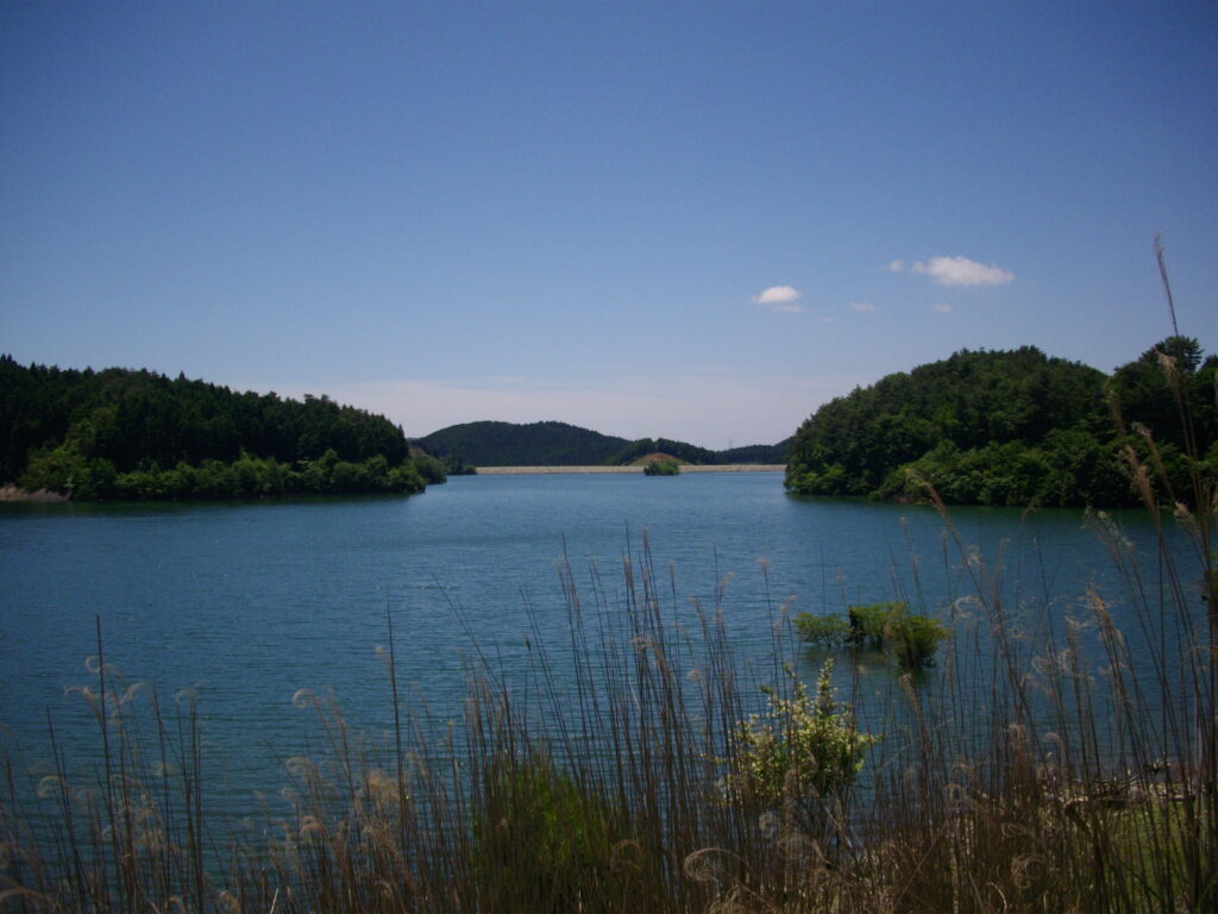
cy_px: 457
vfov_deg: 38.7
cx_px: 609
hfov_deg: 50.1
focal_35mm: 37
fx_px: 1302
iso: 100
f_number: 5.6
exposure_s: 1/800
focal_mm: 6.2
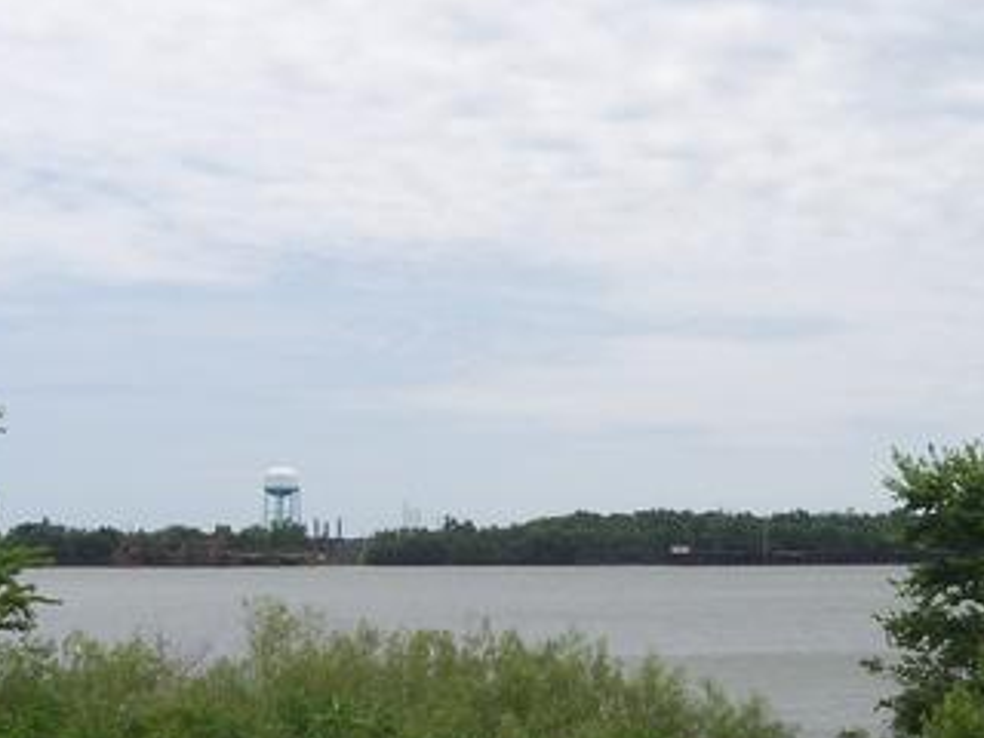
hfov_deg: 27.0
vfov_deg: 20.3
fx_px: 2047
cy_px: 532
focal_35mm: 72
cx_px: 550
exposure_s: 1/750
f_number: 4.8
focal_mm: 6
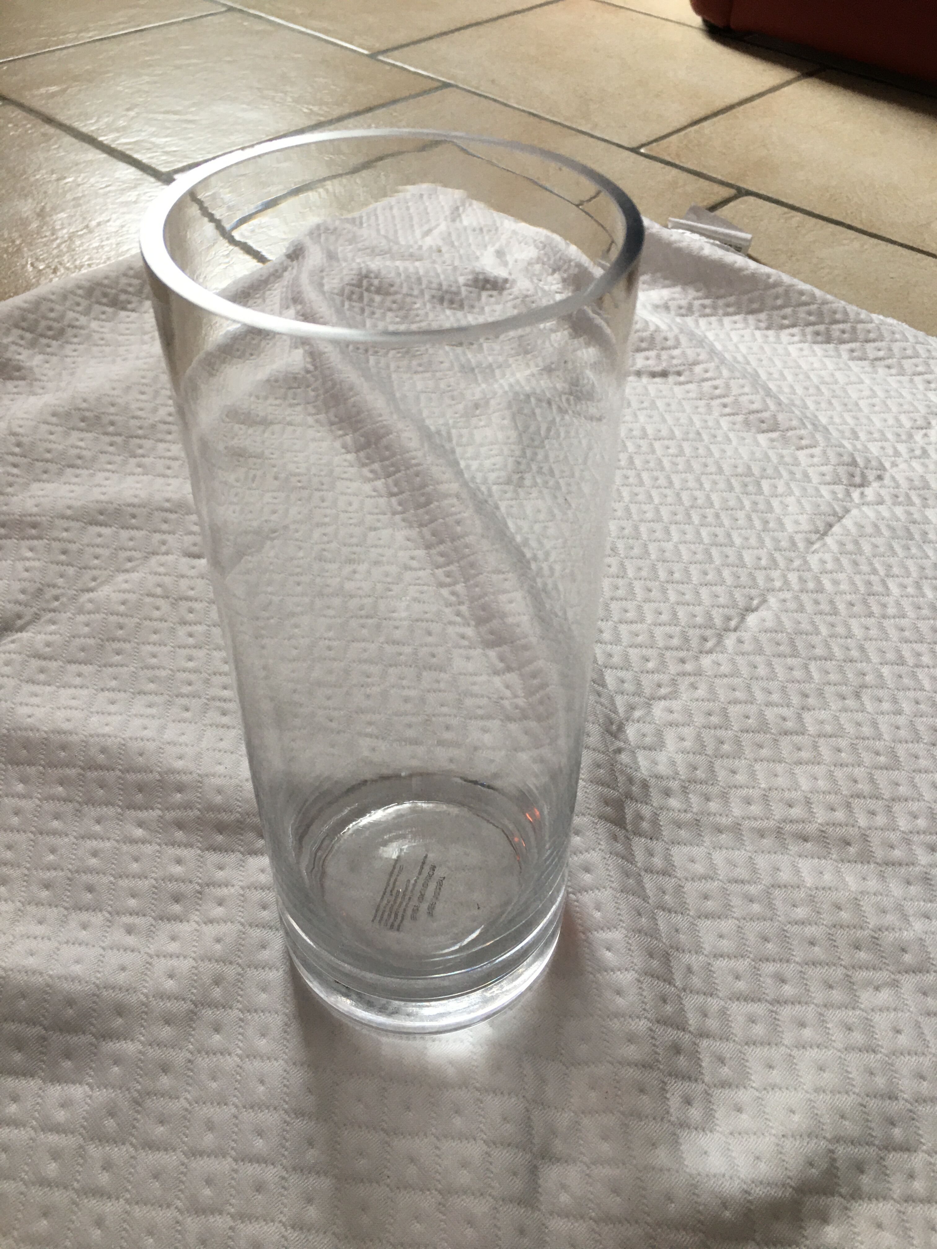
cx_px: 468
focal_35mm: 29
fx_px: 1047
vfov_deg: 61.7
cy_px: 624
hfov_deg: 48.2
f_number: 2.2
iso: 40
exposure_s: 1/33
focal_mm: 4.15
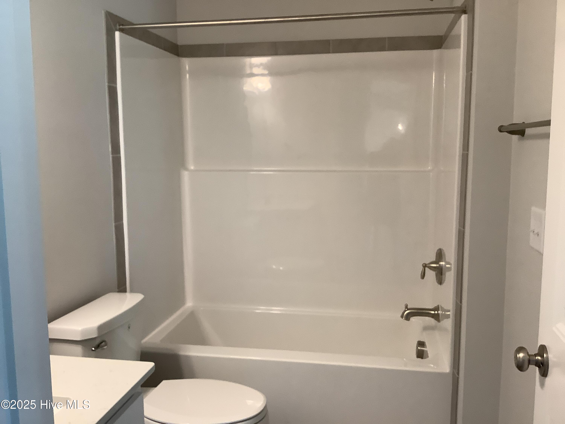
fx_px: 506
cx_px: 282
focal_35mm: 31
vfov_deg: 45.4
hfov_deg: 58.4
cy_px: 212
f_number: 2.4
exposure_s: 1/60
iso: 125
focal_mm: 3.3
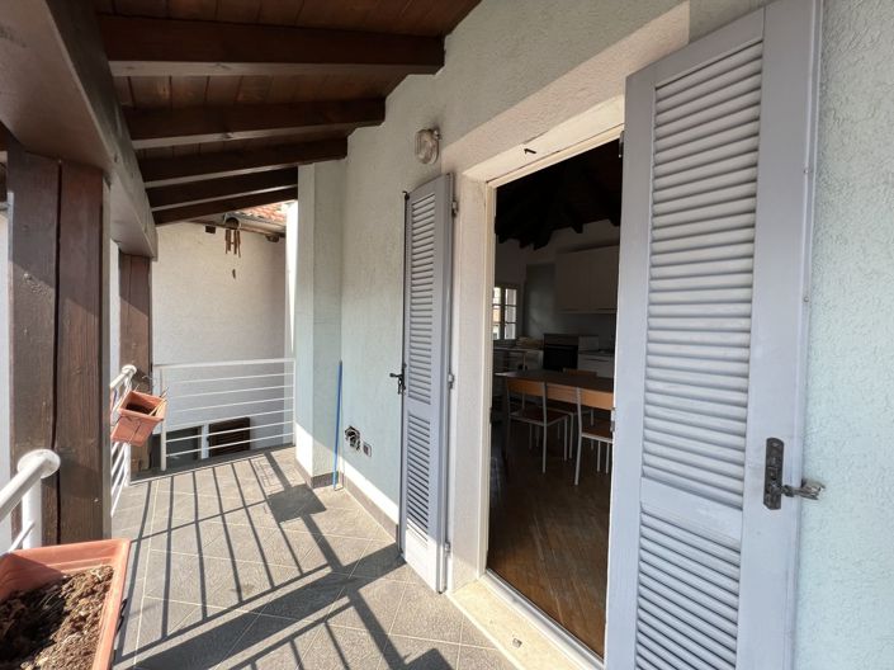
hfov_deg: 106.2
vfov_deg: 89.9
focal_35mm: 13
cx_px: 447
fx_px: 336
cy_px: 335
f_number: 1.8
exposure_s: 1/241
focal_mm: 1.57
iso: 32
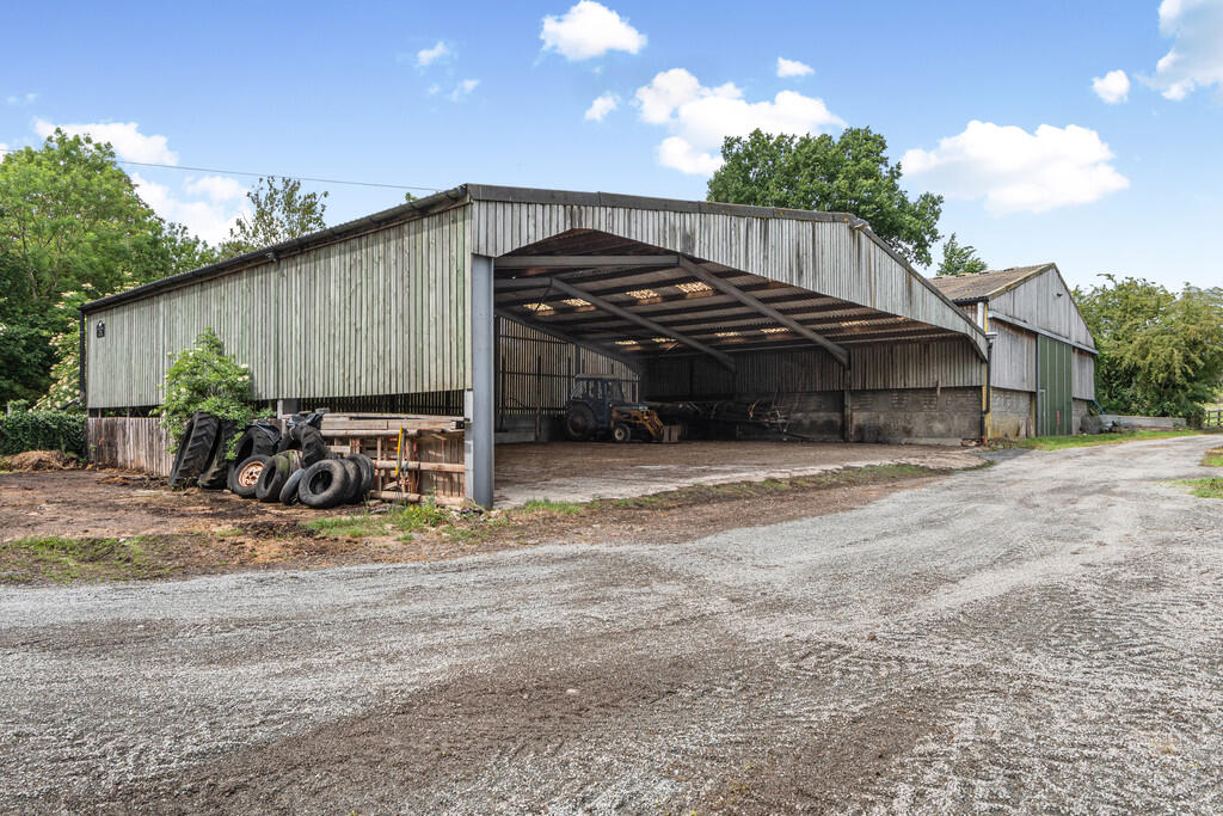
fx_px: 747
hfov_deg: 78.6
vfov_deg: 57.2
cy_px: 408
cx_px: 612
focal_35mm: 22
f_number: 9
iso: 125
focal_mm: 15
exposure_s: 1/250
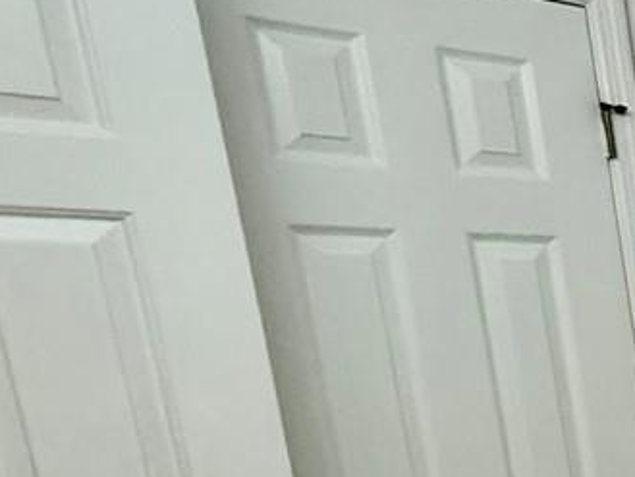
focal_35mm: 68
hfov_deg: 15.9
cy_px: 591
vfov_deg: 20.1
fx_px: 1248
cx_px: 1465
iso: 160
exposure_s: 1/120
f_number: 2.2
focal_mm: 2.22
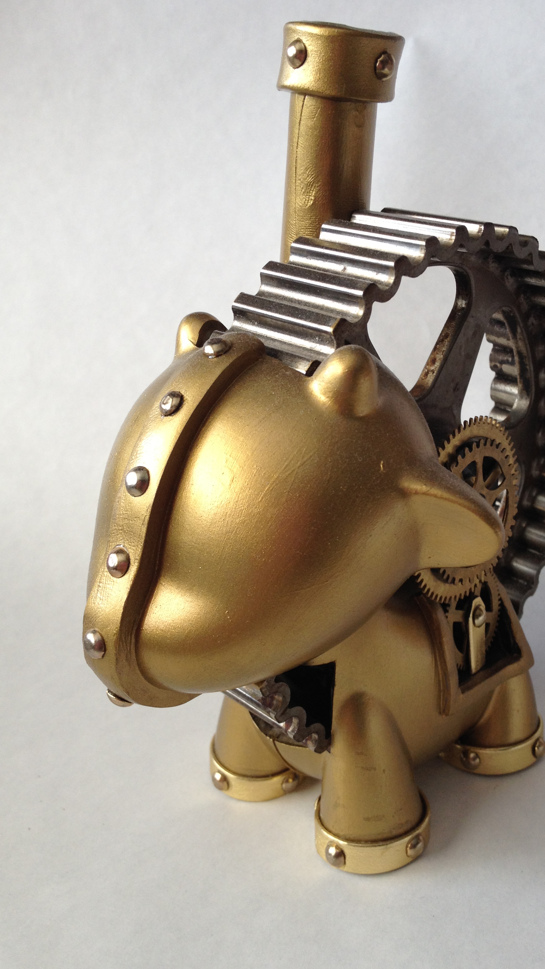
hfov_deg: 30.3
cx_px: 333
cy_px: 481
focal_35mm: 39
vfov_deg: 51.6
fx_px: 1002
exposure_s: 1/60
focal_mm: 4.28
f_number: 2.4
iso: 80
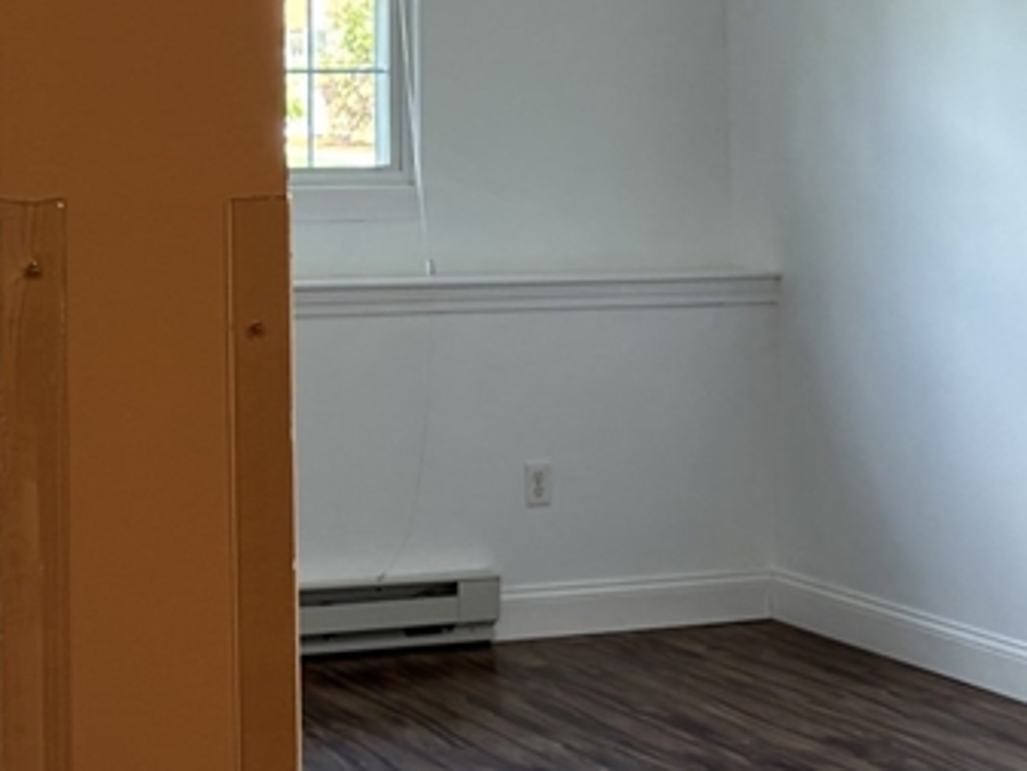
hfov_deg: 23.7
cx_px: 12
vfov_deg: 18.5
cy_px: 152
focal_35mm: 79
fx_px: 2345
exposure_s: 1/60
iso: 80
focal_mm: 5.96
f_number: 1.6
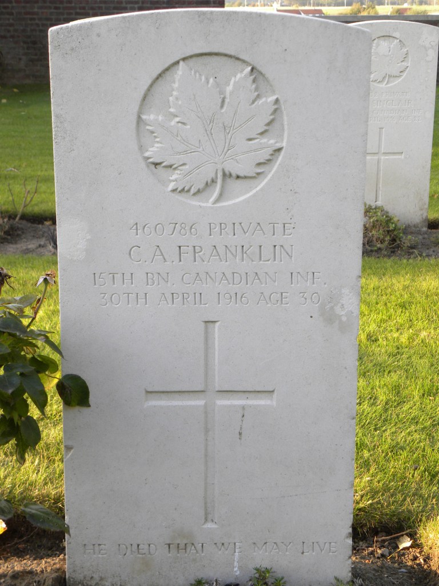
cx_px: 220
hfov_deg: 22.3
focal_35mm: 66
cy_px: 293
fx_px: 1116
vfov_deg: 29.4
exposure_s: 1/71.8
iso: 99
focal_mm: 11.8
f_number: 3.5
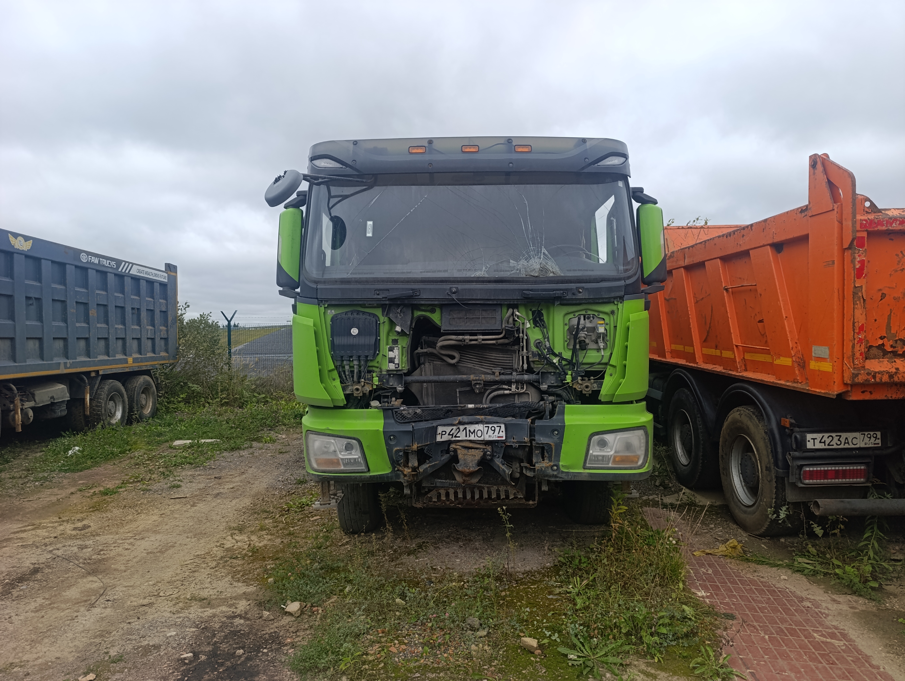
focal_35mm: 23
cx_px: 452
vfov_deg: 59.0
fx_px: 602
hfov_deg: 73.8
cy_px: 340
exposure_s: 1/161
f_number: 1.6
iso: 50
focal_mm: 6.14
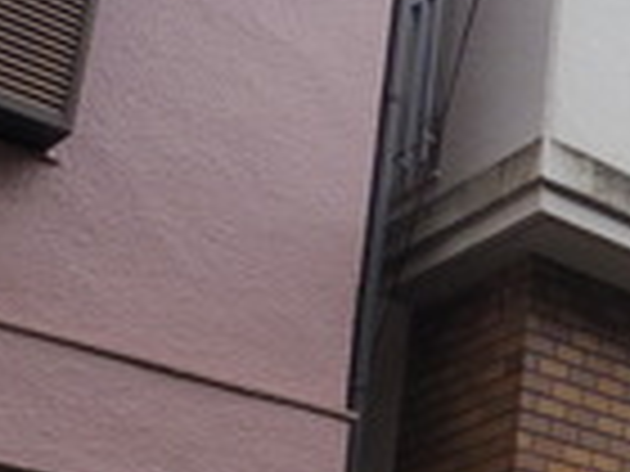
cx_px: 1156
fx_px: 1401
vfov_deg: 18.8
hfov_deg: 18.9
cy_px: 436
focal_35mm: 77
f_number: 3.7
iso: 320
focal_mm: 3.9
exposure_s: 1/30
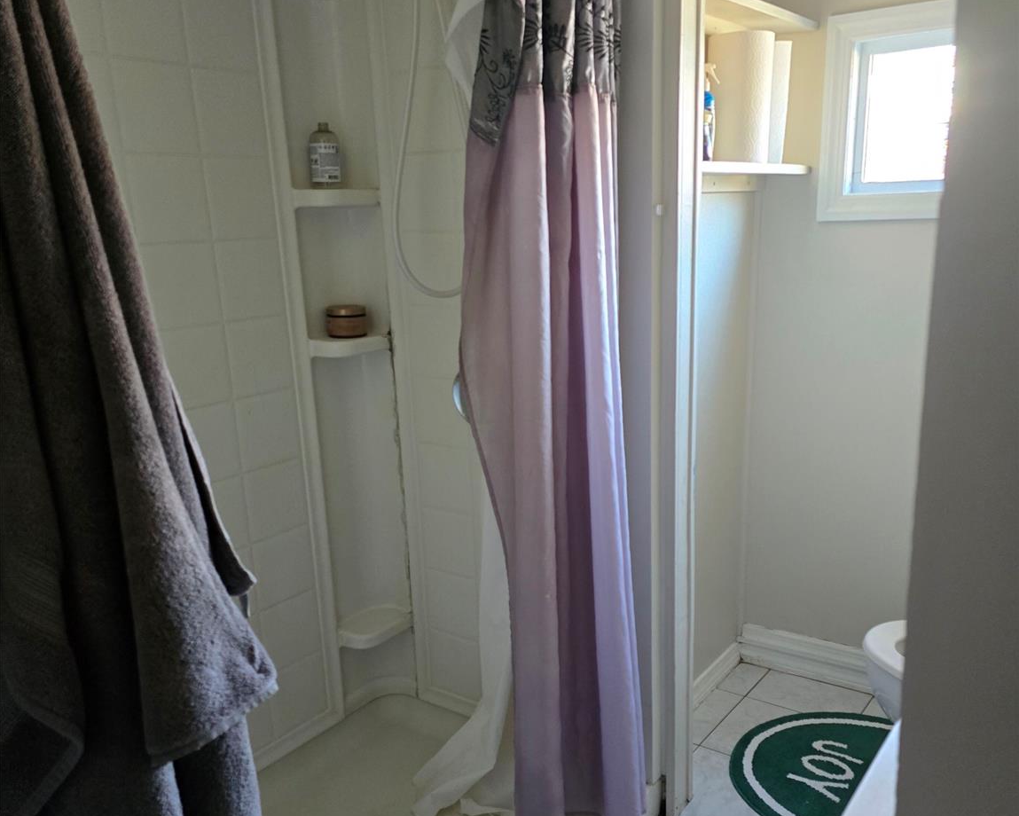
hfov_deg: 58.8
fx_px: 905
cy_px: 451
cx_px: 509
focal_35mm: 30
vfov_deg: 48.4
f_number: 1.7
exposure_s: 1/120
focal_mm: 6.3
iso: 1000
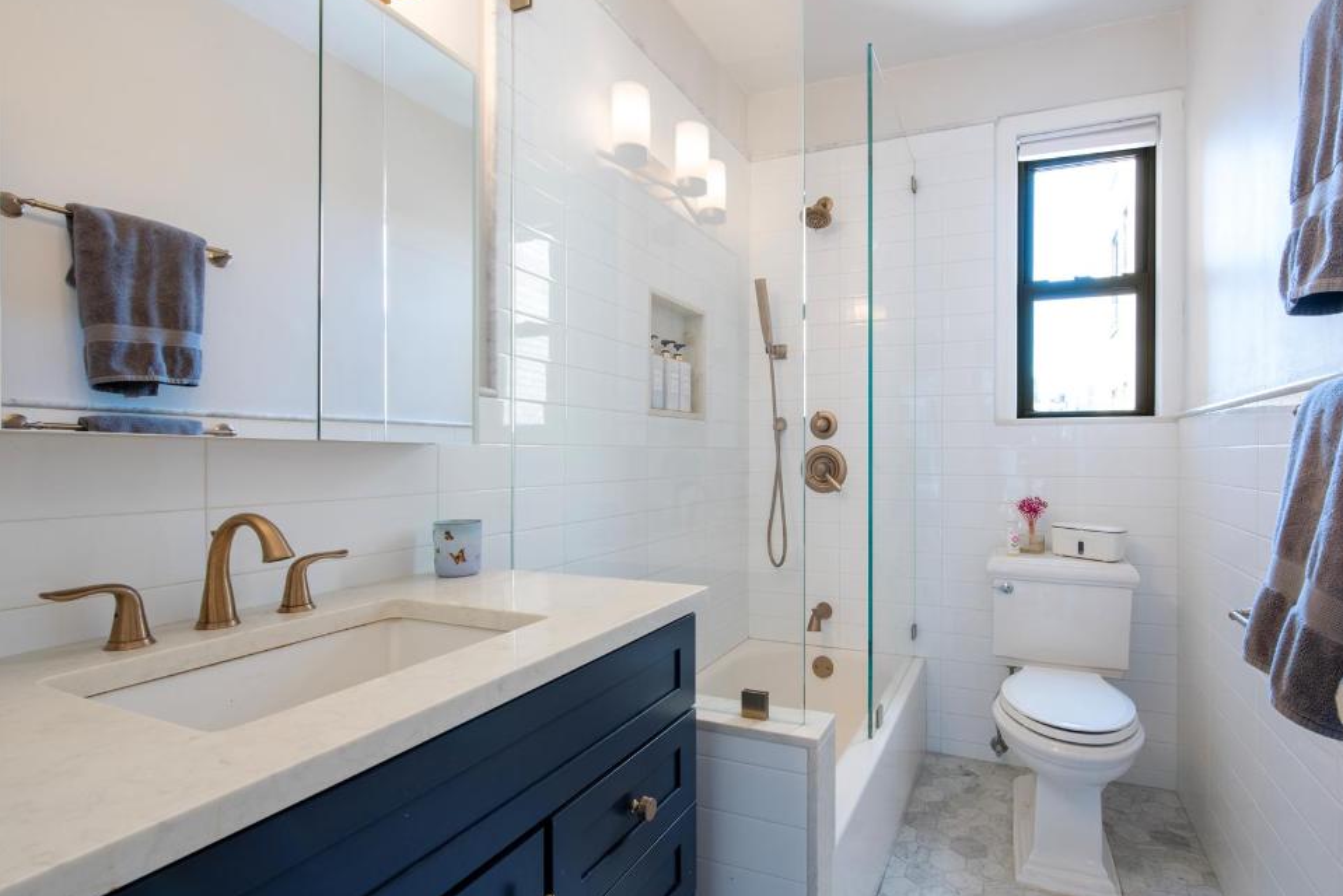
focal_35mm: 18
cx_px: 760
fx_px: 672
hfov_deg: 89.5
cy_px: 452
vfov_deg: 67.4
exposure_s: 1/2
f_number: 11
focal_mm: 15
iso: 320
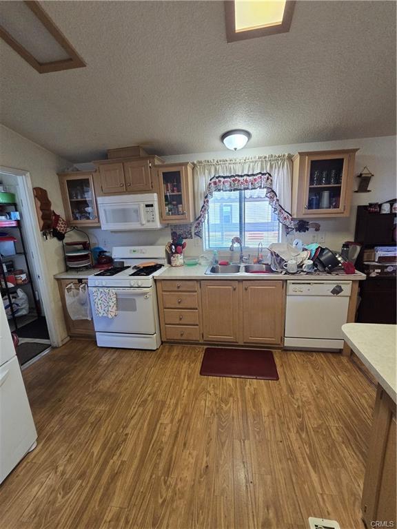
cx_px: 198
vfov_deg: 106.2
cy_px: 264
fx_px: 199
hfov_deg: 89.9
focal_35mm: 13
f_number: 2.2
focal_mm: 2.2
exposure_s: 1/60
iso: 320
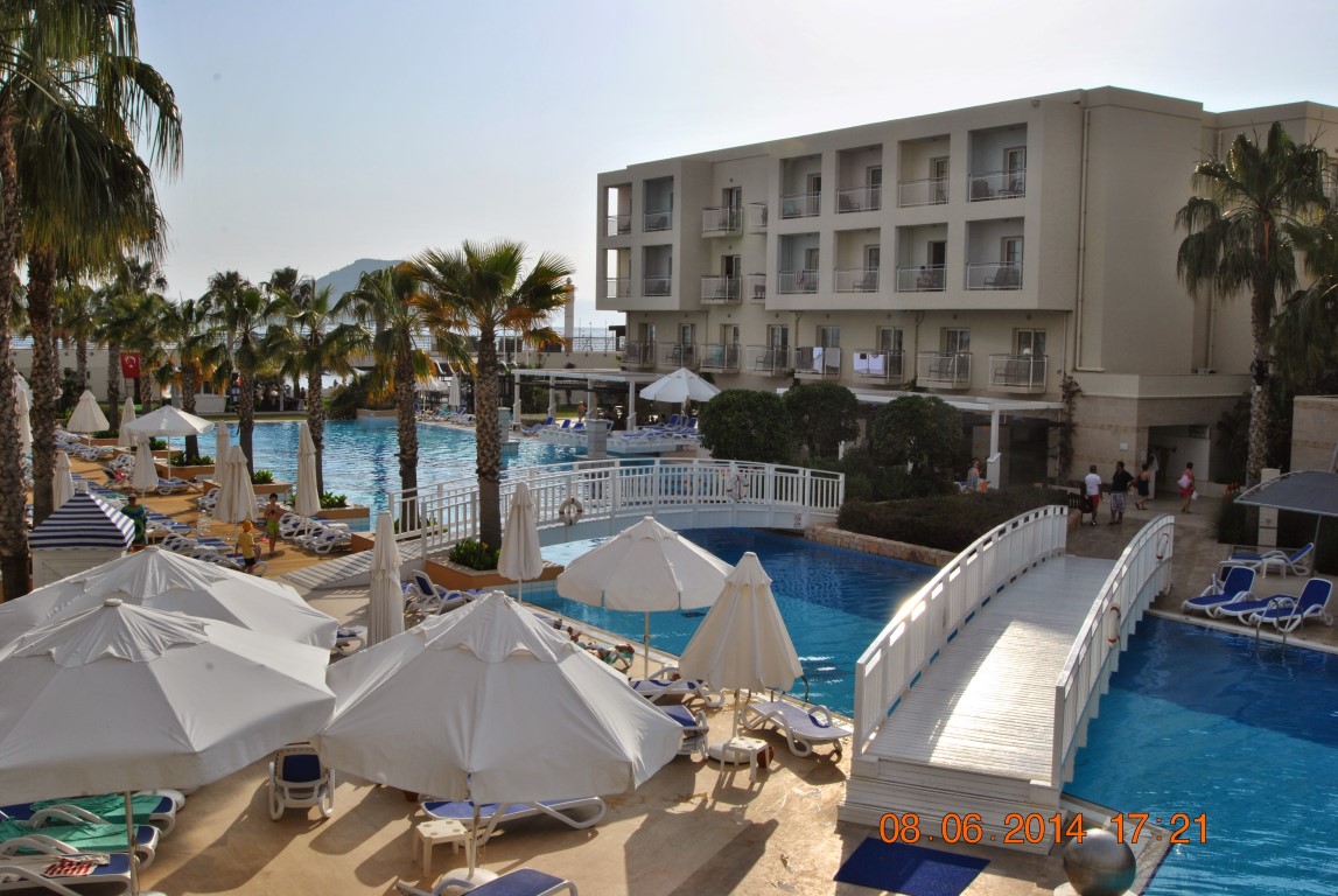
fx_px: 1340
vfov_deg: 37.0
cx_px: 669
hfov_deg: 53.1
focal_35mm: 36
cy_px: 448
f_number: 14
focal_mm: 24
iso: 100
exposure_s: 1/200
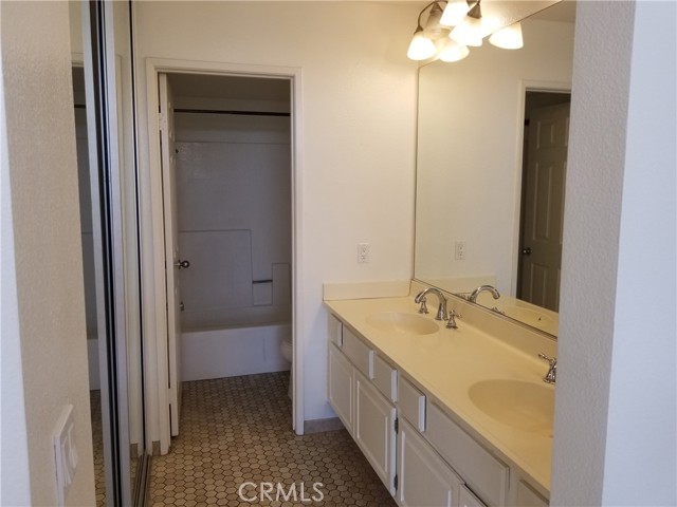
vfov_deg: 53.1
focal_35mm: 26
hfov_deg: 67.3
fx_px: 508
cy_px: 254
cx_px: 338
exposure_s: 1/136
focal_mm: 4.25
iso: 50
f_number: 1.7
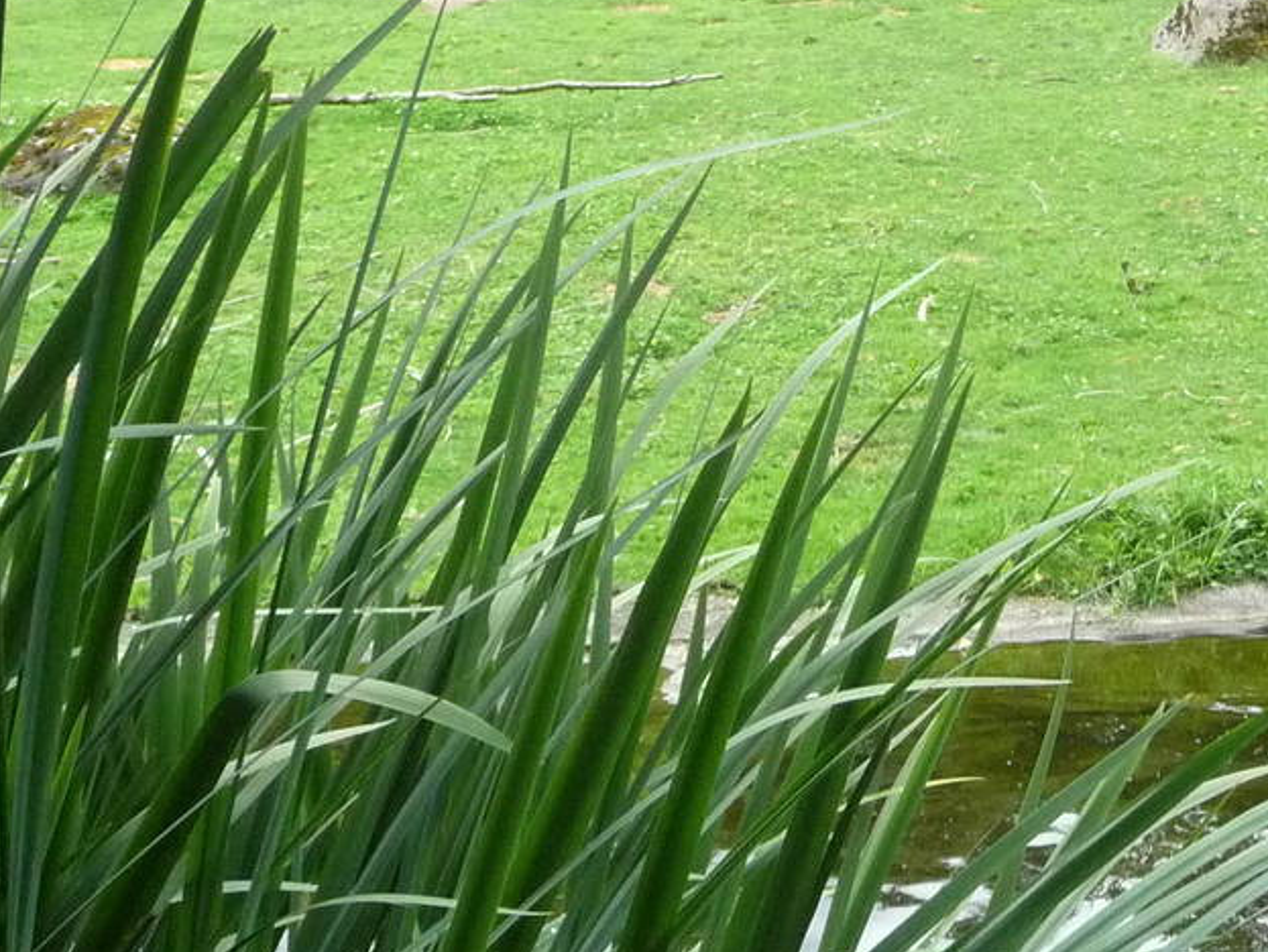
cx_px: 1073
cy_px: 83
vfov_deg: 18.8
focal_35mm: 77
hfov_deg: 24.8
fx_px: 2822
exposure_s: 1/500
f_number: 3.4
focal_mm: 5
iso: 400
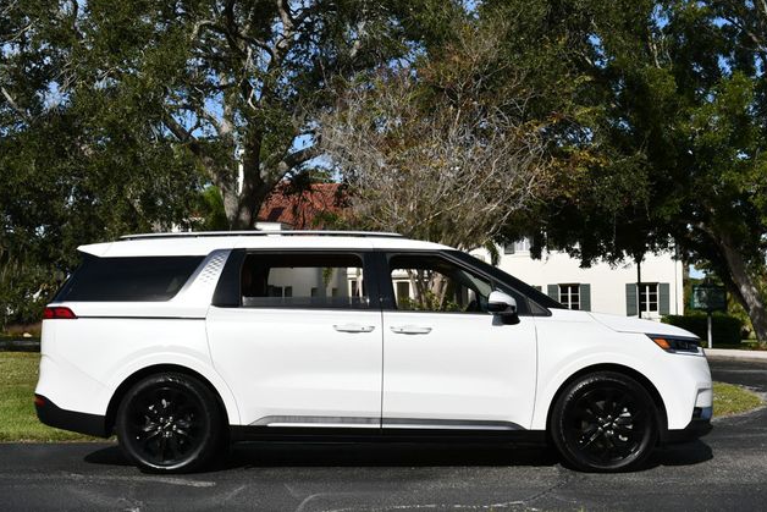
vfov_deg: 26.5
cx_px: 381
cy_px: 252
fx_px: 1087
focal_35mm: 51
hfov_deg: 38.9
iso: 100
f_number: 10
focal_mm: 25
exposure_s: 1/400
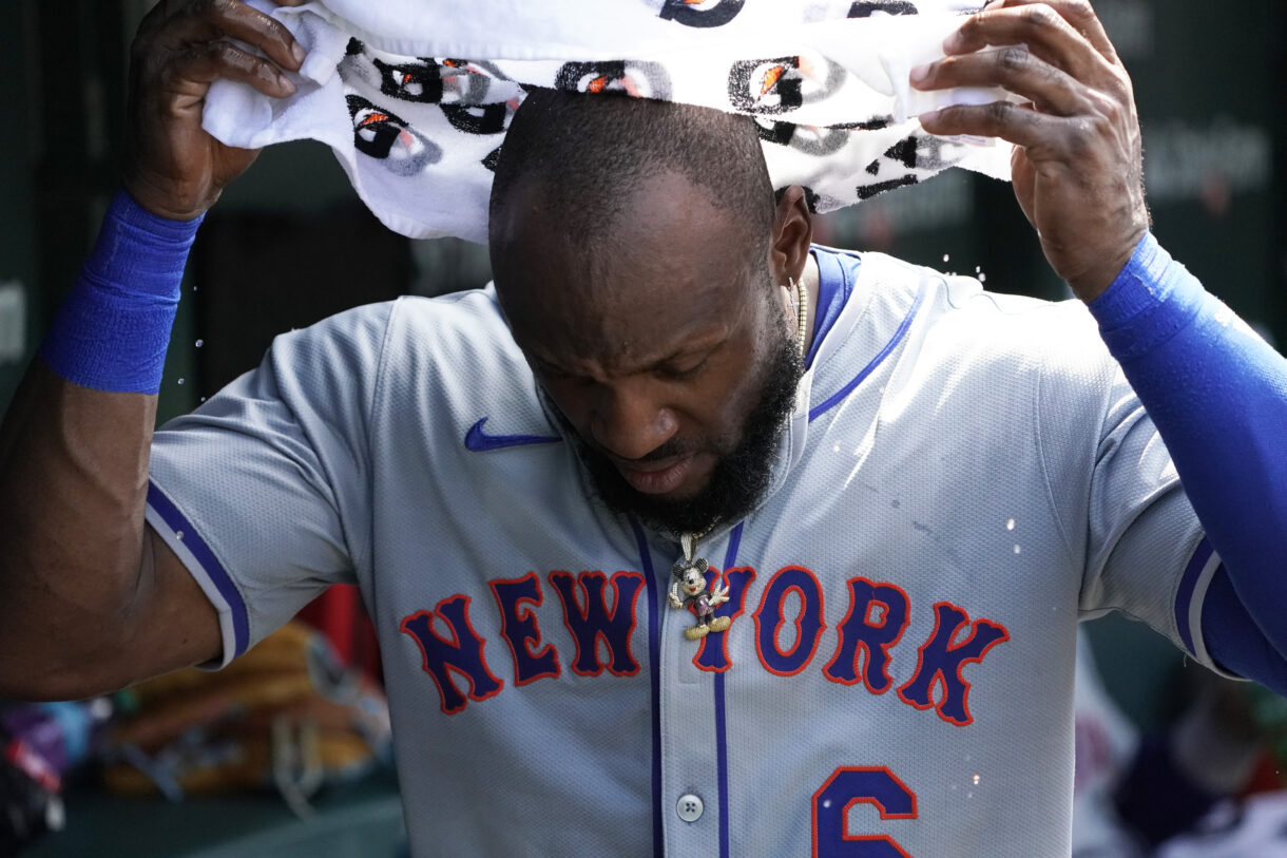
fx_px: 7149
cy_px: 429
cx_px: 644
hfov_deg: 10.3
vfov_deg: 6.9
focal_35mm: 200
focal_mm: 200
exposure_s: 1/3200
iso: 4000
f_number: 5.6
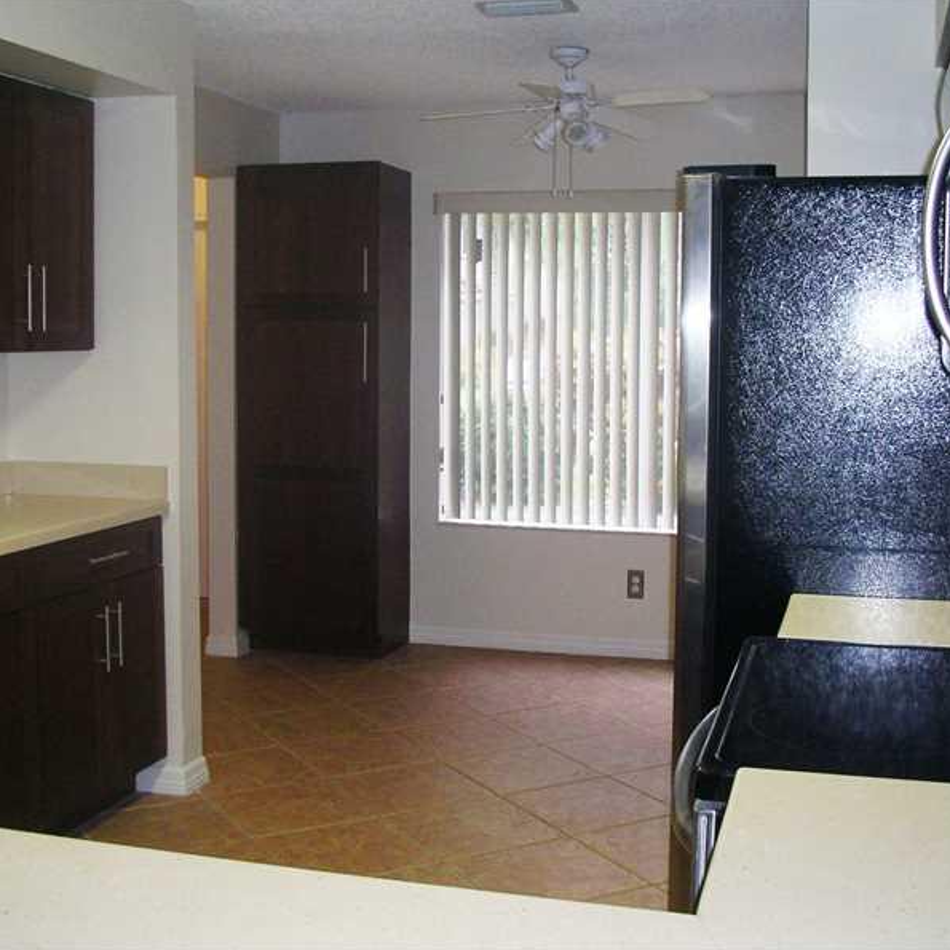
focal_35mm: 44
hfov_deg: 38.3
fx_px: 1366
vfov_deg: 38.3
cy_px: 474
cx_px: 484
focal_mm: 5.7
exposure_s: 1/60
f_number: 2.8
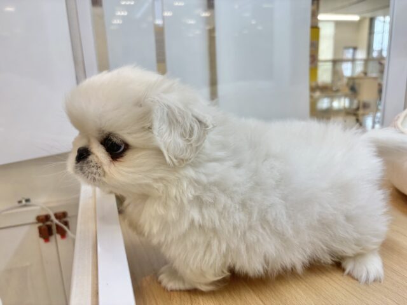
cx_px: 204
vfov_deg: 53.1
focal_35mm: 26
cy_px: 152
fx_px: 306
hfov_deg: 67.3
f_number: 1.6
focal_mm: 5.96
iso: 50
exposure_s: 1/100
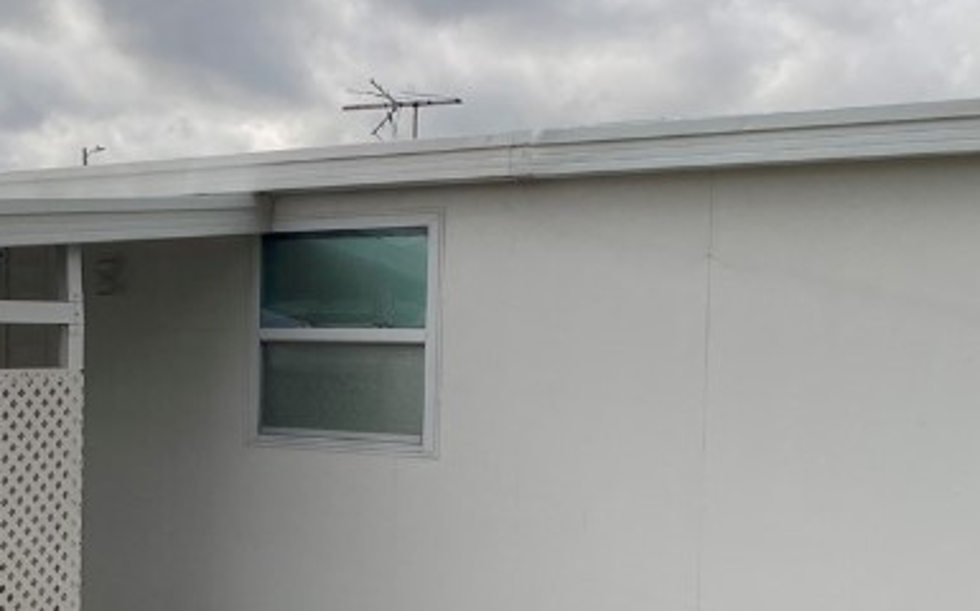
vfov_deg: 16.4
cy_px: 430
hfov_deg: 25.9
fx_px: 2108
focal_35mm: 79
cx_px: 255
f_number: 1.8
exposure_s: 1/3040
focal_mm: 3.99
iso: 20
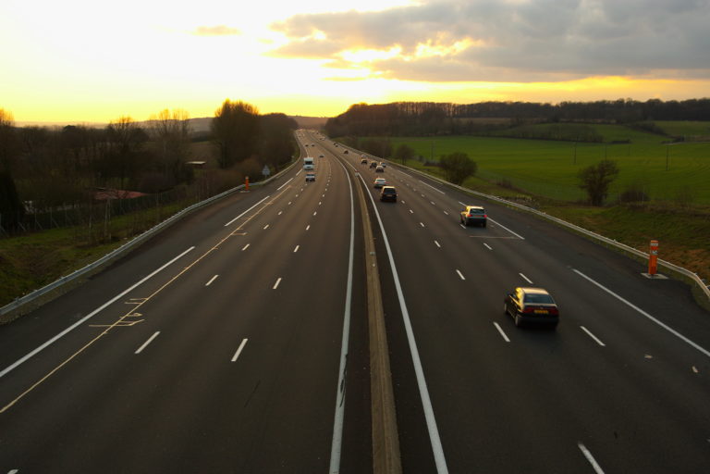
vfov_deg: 31.9
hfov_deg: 46.4
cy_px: 237
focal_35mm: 42
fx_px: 828
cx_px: 355
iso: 200
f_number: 5.6
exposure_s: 1/125
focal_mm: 28
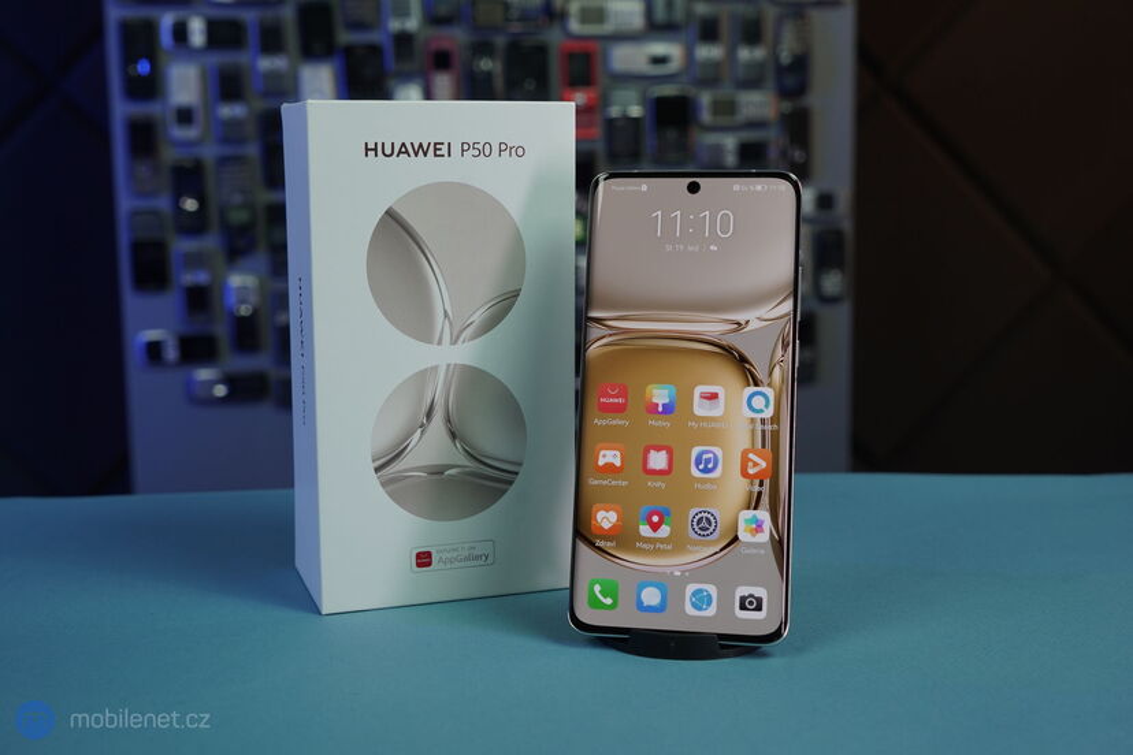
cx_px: 566
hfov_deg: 45.4
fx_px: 1353
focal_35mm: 43
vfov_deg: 31.2
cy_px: 378
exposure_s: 1/160
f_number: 7.1
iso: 640
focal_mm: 43
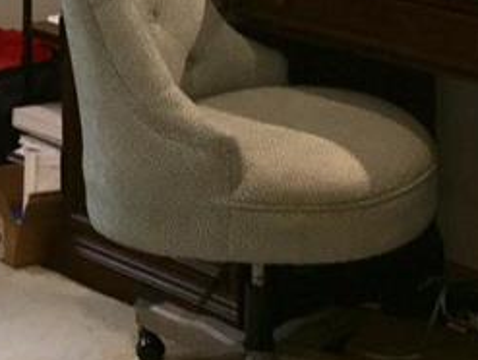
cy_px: -279
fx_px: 1659
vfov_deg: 11.5
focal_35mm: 120
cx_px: 134
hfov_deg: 16.3
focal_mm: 4.15
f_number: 2.2
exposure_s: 1/46
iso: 32
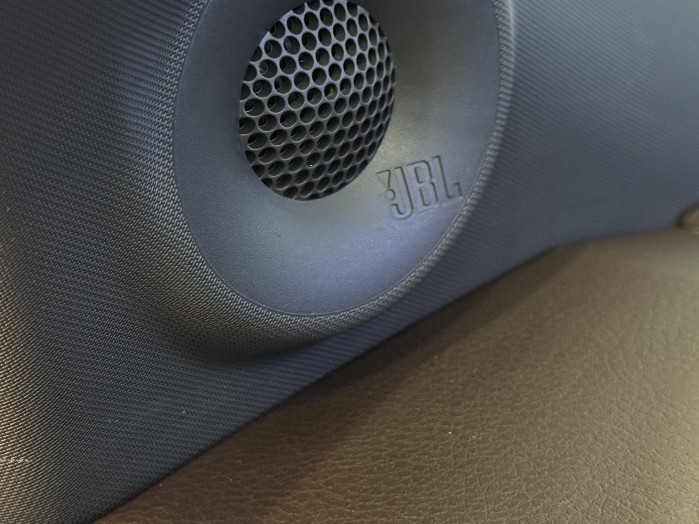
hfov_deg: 25.7
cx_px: 354
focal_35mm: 76
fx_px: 1535
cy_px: 127
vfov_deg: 19.2
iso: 800
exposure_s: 1/25
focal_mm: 6.76
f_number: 1.78
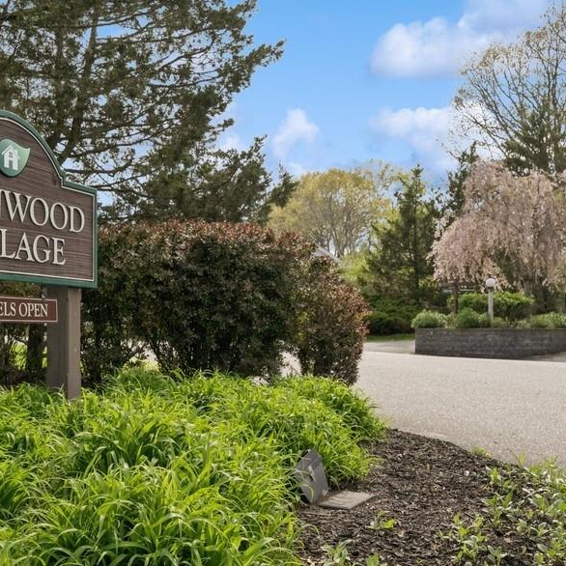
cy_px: 285
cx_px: 233
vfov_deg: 36.1
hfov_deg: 36.0
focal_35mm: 47
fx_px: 869
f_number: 9
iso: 400
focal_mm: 24
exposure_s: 1/800
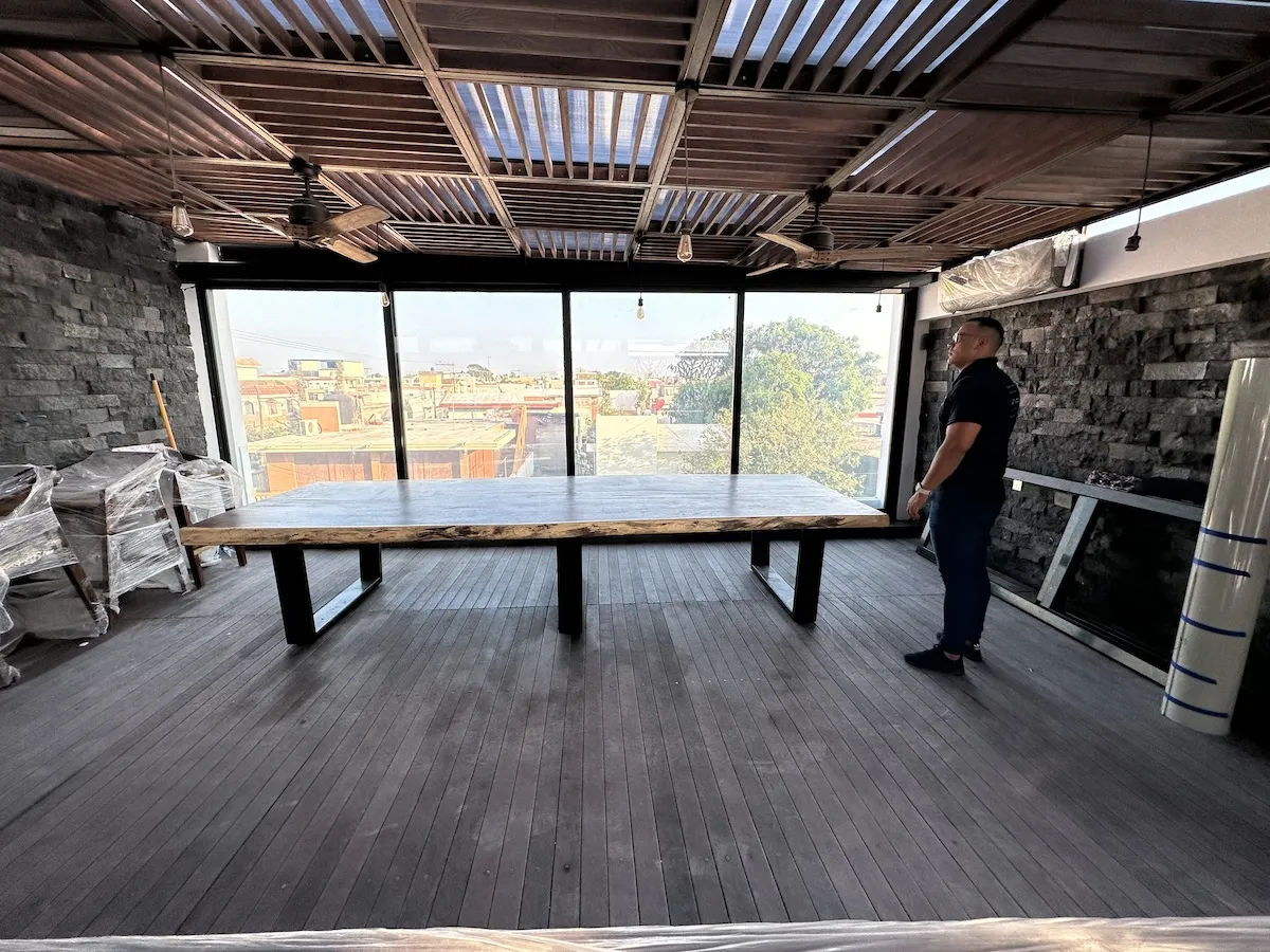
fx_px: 514
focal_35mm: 14
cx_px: 635
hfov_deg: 102.1
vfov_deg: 85.7
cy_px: 476
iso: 40
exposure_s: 1/491
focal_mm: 2.22
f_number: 2.2
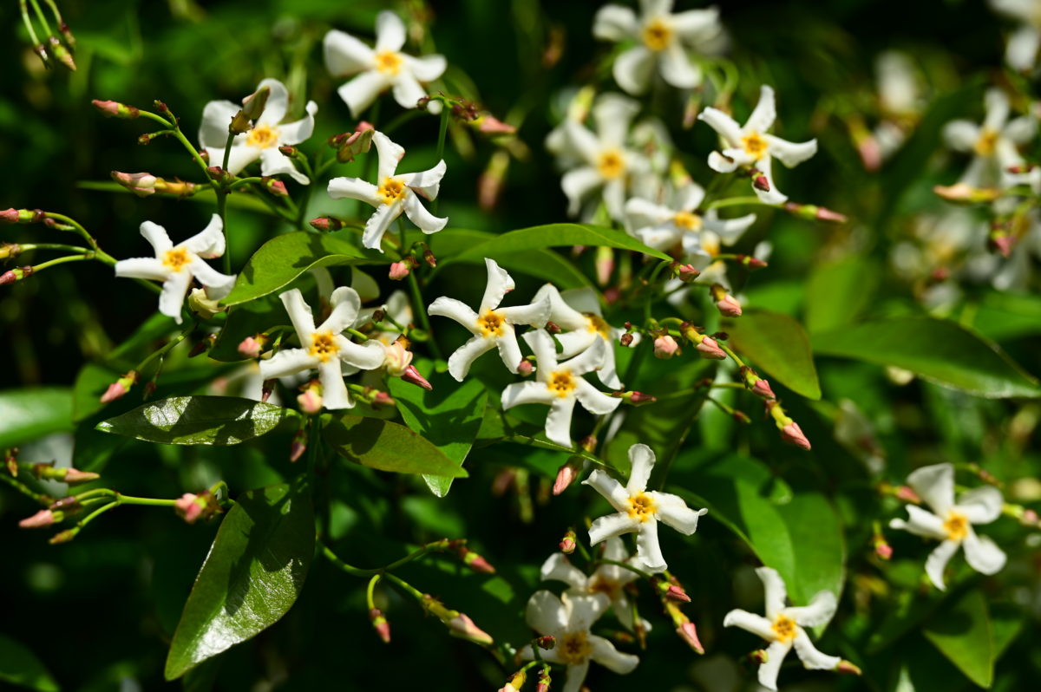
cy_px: 346
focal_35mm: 150
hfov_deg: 13.7
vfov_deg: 9.1
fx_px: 4334
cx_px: 520
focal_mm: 150
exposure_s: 1/640
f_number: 5.6
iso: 100
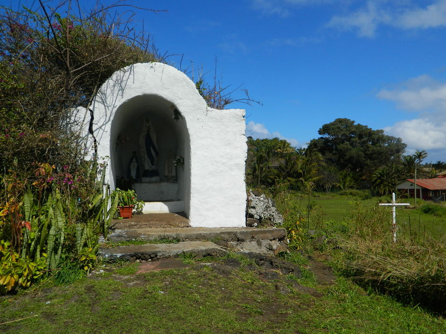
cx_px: 223
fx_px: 399
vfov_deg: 45.4
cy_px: 167
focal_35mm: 31
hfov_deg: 58.4
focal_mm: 5.6
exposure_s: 1/250
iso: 80
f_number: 9.1
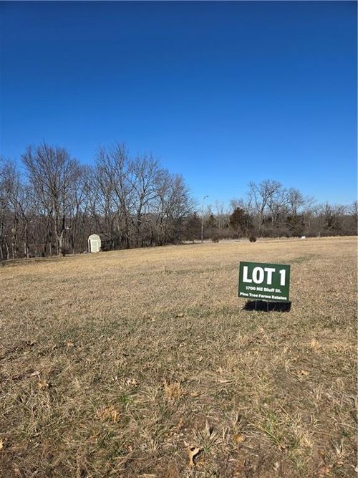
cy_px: 239
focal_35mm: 23
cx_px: 179
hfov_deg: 58.9
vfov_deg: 73.9
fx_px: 317
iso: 25
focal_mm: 5.4
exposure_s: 1/2476
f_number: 1.8
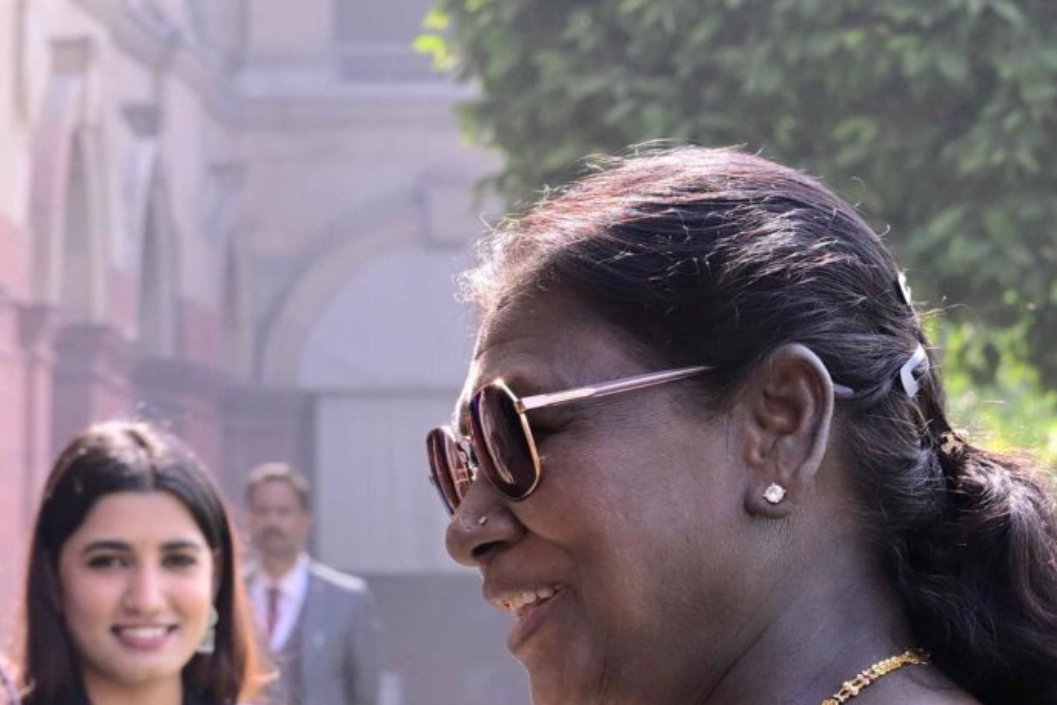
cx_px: -644
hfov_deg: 9.4
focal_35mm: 212
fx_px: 6225
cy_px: 875
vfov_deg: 6.4
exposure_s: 1/200
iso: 500
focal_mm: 57
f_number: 9
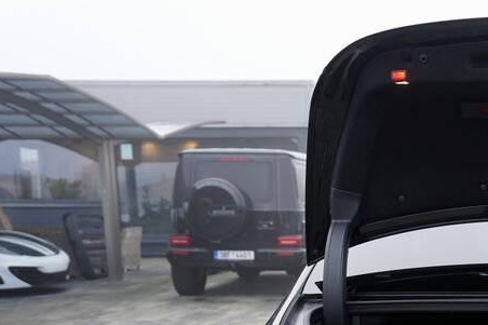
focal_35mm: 68
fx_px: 921
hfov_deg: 27.1
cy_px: 359
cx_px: 540
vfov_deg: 19.2
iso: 100
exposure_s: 1/50
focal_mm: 30
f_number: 3.5
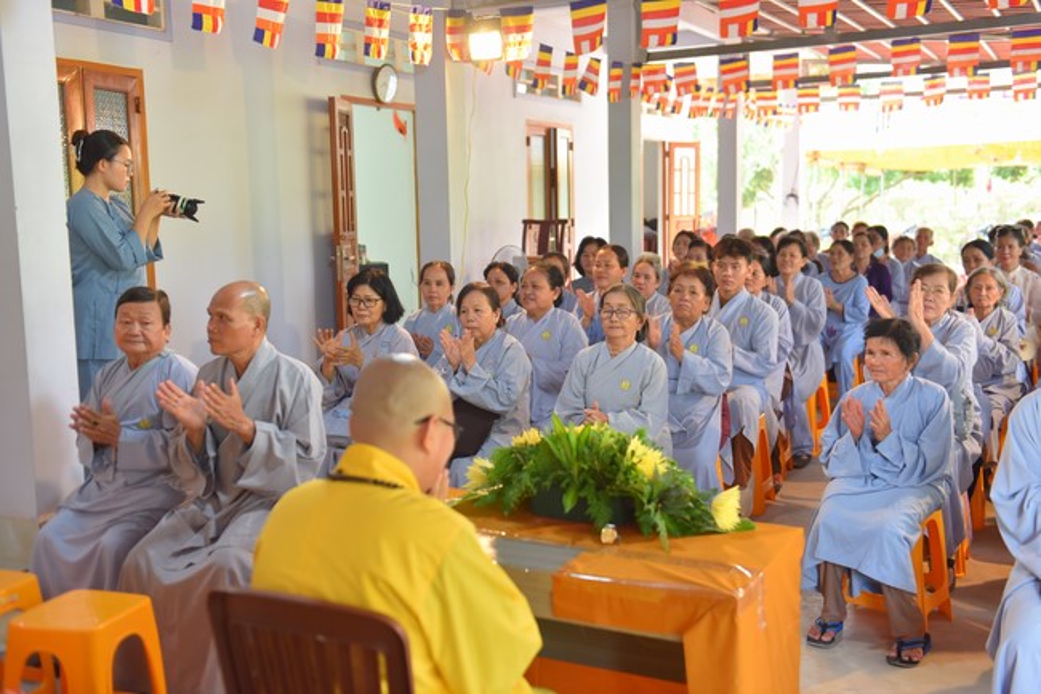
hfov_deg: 48.5
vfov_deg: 33.4
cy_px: 347
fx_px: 1156
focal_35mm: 40
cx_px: 520
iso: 500
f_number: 2.8
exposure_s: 1/125
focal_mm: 40
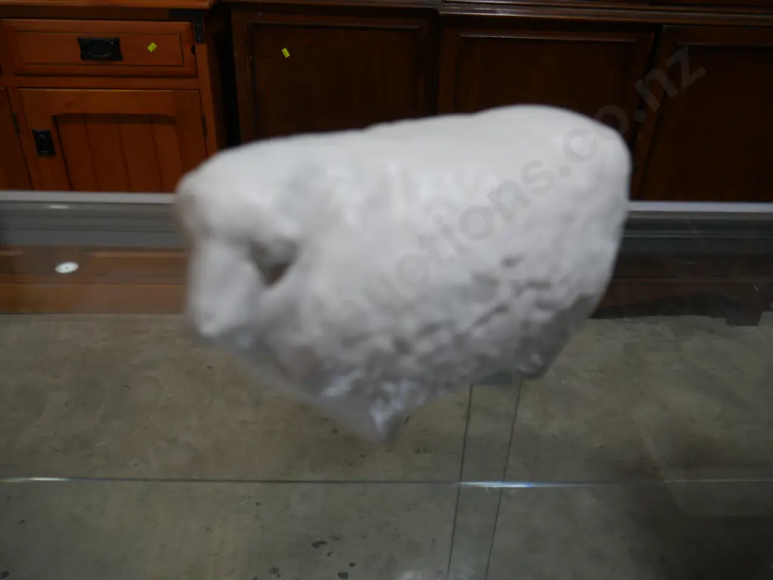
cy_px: 290
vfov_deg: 49.8
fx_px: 626
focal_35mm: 28
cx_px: 386
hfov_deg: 63.4
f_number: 4
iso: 200
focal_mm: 14
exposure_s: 1/125
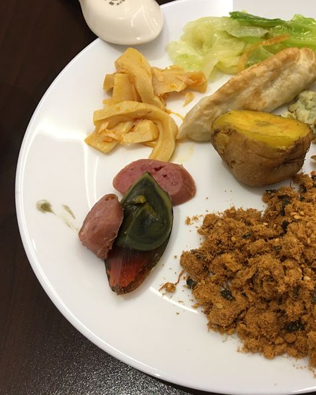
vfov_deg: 47.9
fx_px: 444
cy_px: 198
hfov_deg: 38.0
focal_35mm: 38
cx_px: 244
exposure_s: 1/15
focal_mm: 4.15
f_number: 2.2
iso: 64
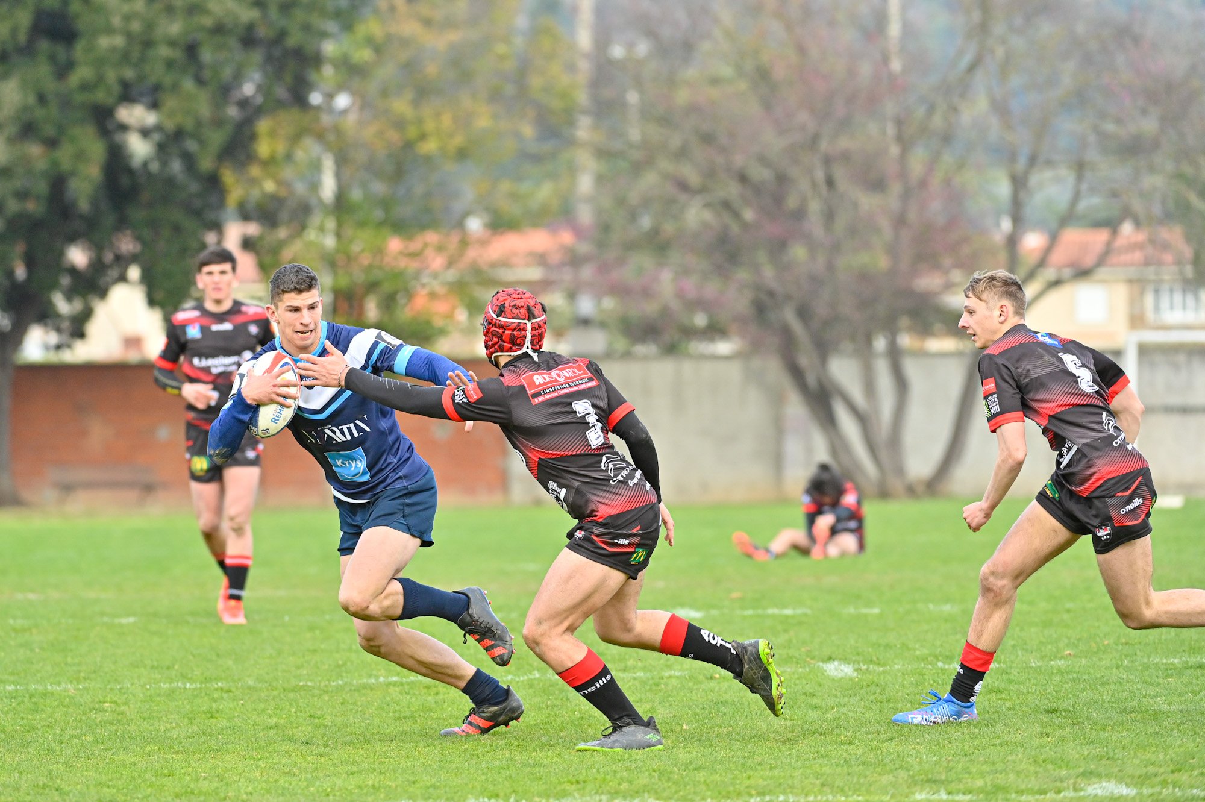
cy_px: 401
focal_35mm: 200
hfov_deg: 10.3
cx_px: 602
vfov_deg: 6.9
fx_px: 6690
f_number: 4
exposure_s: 1/1600
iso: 800
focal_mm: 200
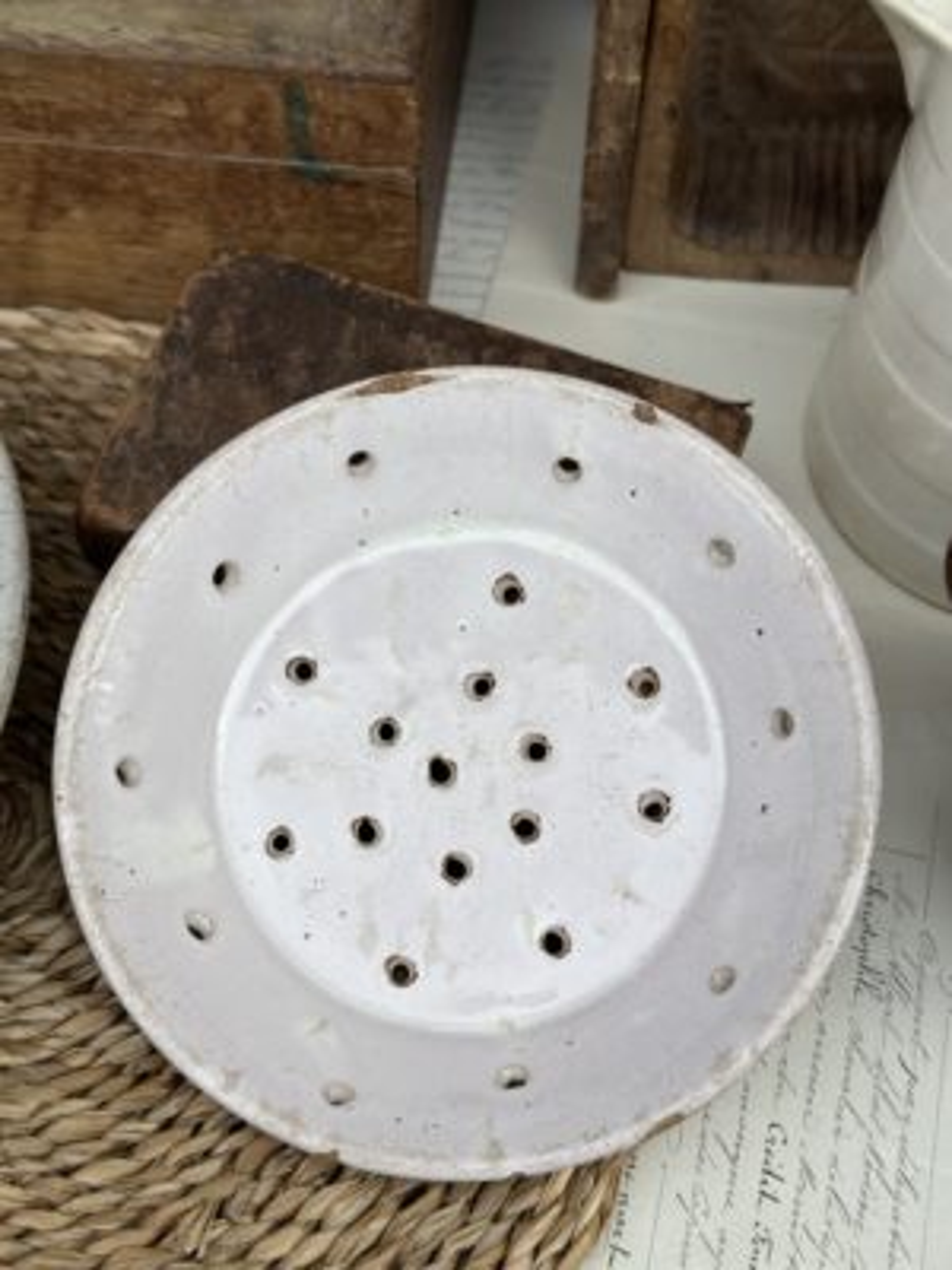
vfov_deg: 39.7
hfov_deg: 30.3
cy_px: 635
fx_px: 1760
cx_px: 476
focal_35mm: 48
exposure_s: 1/719
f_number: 1.78
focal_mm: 6.86
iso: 80
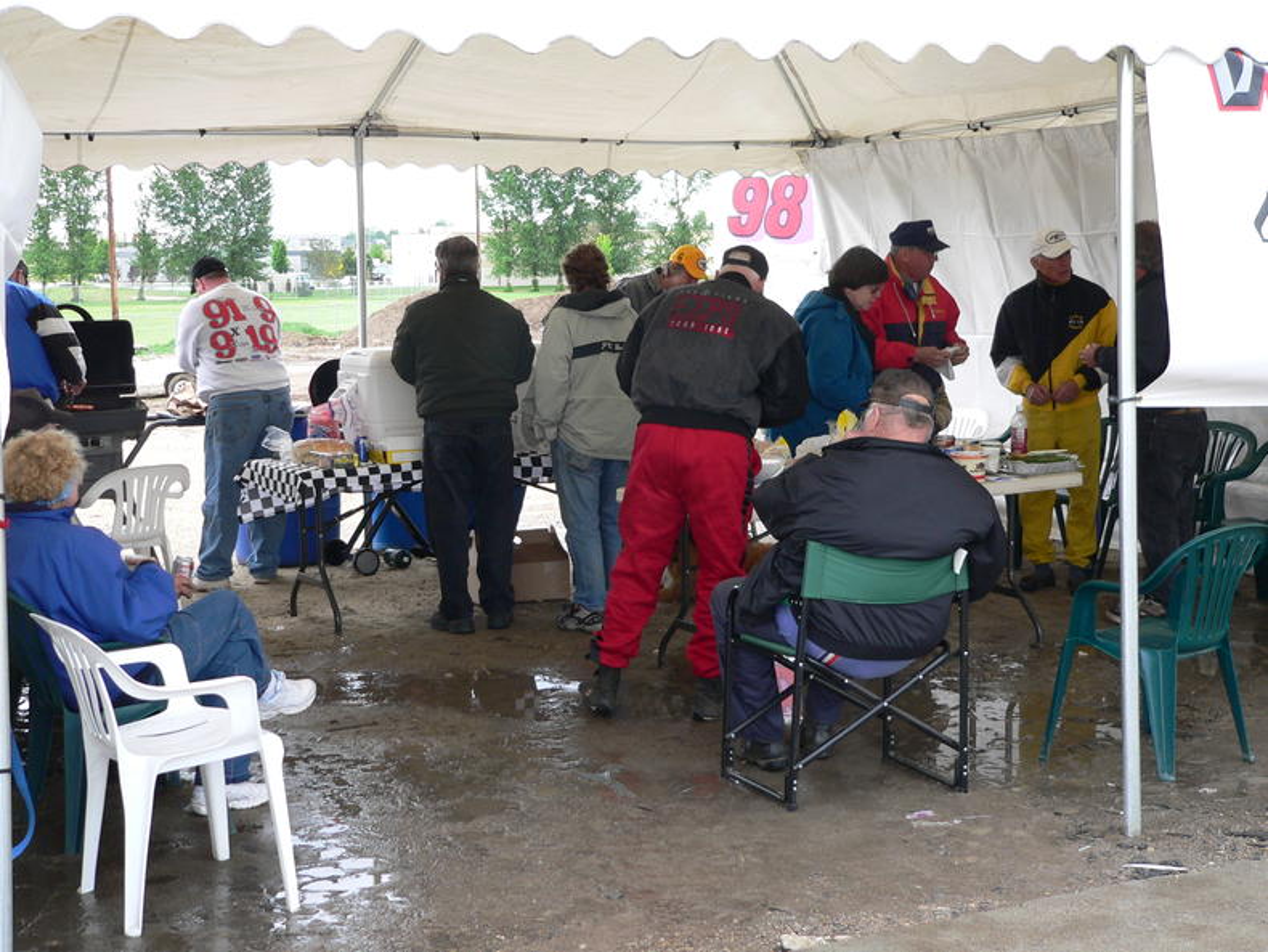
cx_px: 634
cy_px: 476
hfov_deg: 36.8
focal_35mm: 52
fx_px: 1905
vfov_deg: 28.0
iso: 100
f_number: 2.8
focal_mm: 8.7
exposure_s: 1/60
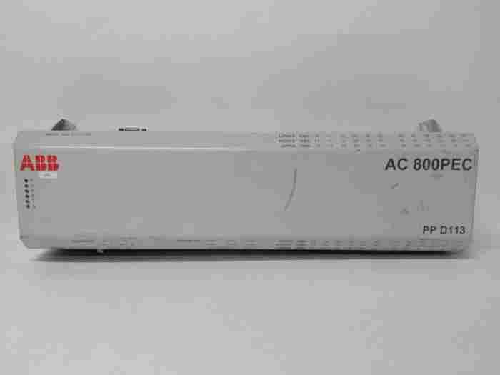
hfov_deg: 65.3
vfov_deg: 51.4
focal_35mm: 27
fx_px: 390
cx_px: 250
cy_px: 188
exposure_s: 1/33
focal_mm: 3.79
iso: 148
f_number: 2
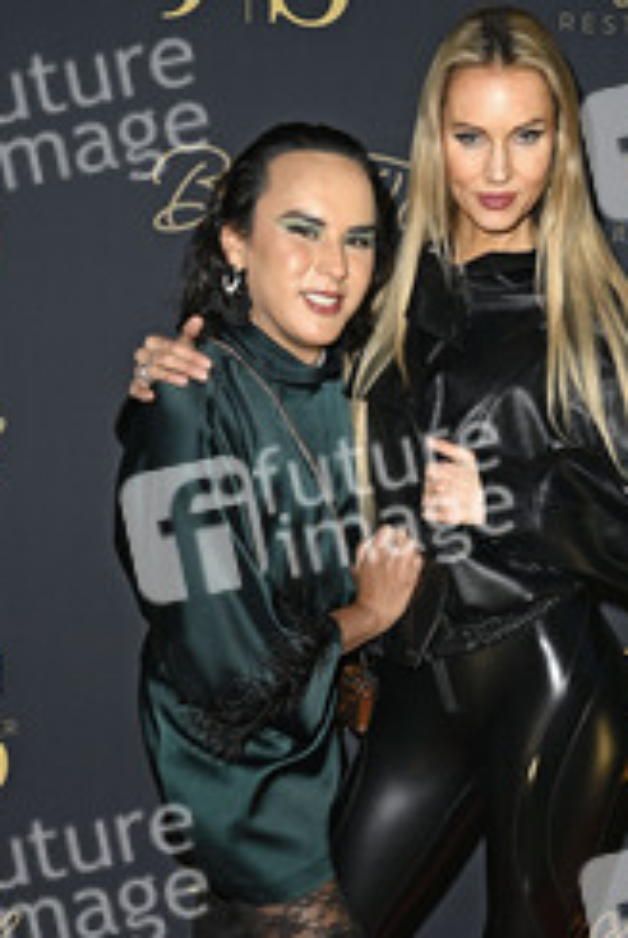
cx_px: 429
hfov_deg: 23.7
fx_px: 1487
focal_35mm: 57
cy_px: 704
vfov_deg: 34.3
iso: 500
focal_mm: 35
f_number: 5.6
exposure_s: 1/250
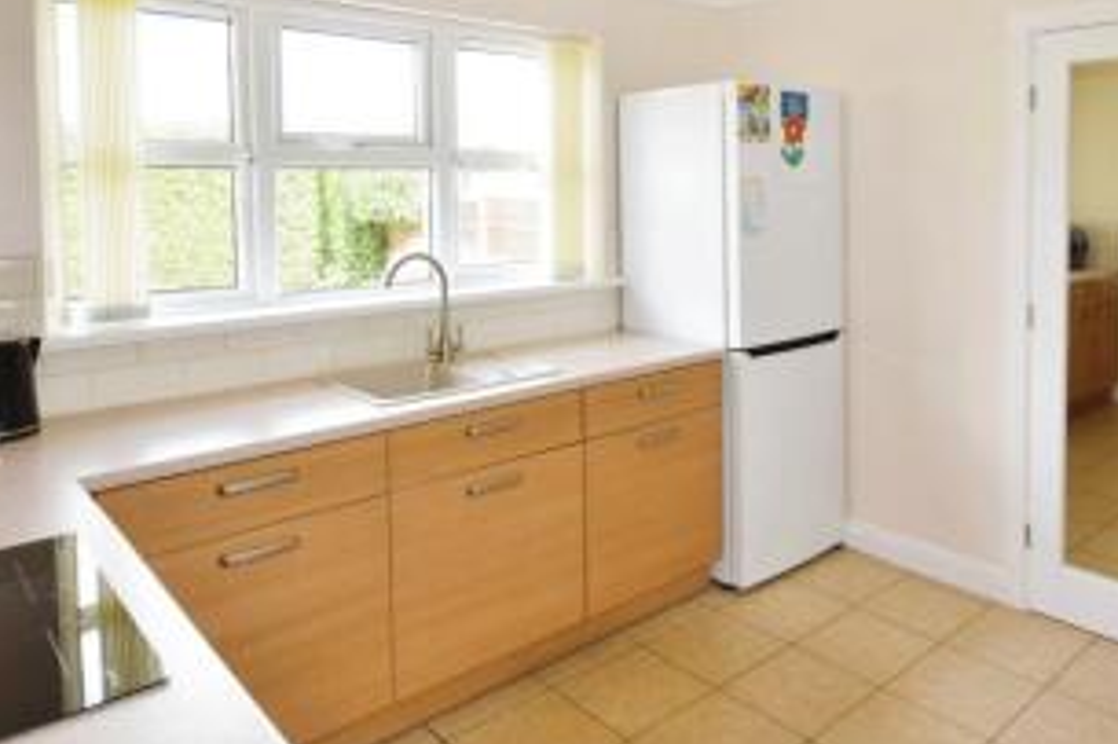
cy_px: 460
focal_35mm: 26
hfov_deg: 68.5
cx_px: 715
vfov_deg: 49.4
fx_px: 800
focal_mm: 11
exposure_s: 1/125
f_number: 5.6
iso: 450
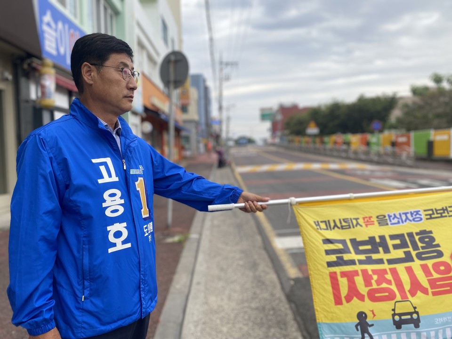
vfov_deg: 53.1
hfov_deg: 67.3
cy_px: 170
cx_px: 226
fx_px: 339
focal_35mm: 26
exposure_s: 1/477
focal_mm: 4.25
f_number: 1.8
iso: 32
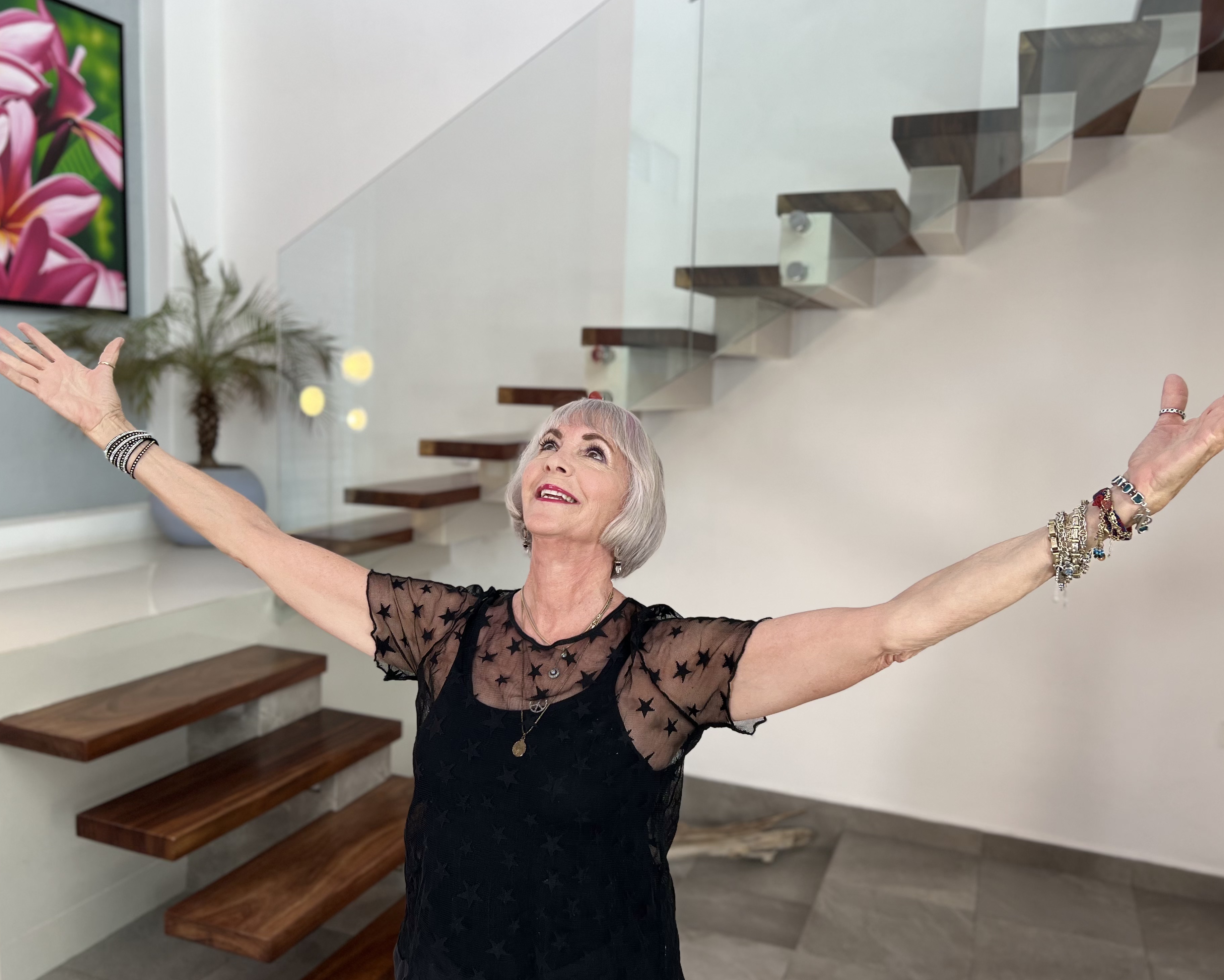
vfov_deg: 51.5
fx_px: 1014
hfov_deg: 62.2
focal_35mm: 28
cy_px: 495
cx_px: 590
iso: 32
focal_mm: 5.7
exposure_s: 1/120
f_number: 1.5
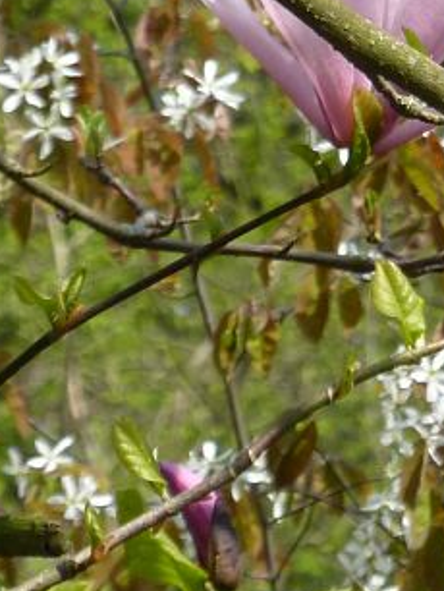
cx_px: 498
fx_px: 9649
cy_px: -326
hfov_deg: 2.6
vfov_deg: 3.5
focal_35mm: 565
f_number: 4.5
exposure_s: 1/400
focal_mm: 27.8
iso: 160
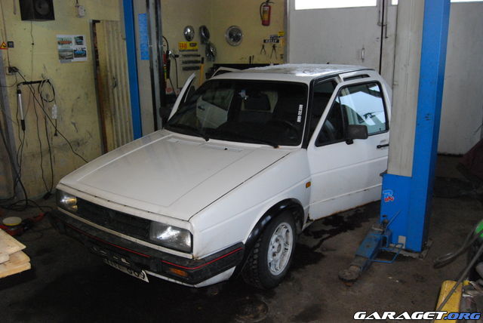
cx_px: 242
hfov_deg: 61.9
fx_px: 403
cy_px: 162
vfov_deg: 43.7
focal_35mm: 30
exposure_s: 1/60
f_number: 5.6
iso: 1600
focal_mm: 20
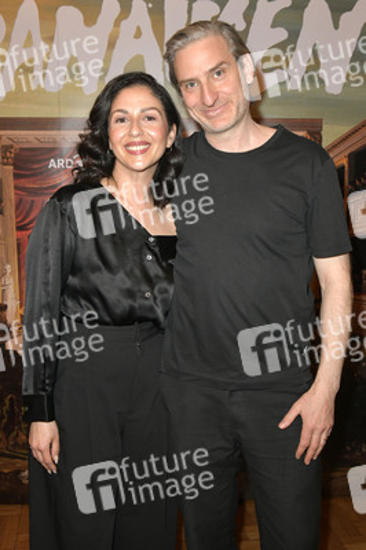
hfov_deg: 37.8
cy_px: 275
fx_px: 535
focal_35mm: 35
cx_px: 183
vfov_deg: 54.5
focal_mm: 35
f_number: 5.6
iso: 2000
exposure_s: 1/125
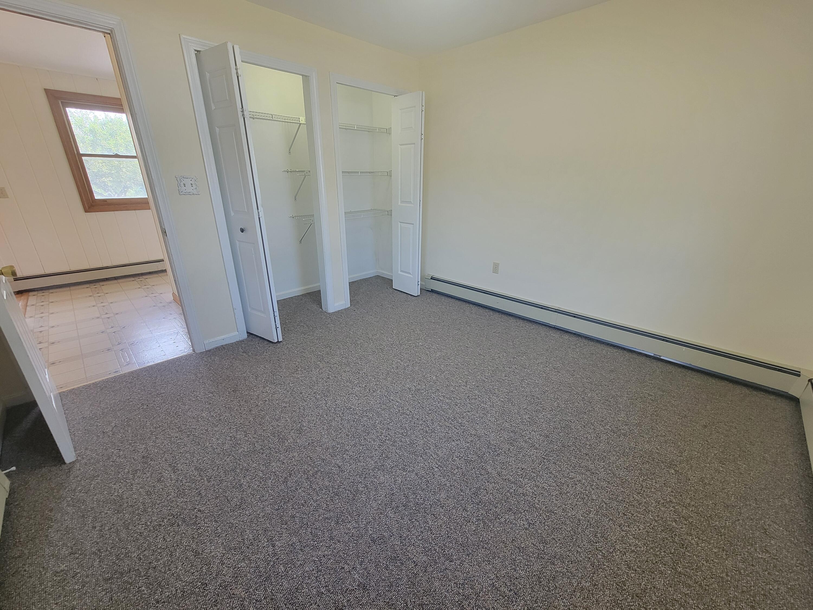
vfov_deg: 89.9
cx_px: 406
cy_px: 305
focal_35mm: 13
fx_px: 305
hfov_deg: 106.2
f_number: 2.2
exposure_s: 1/60
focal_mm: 2.2
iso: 160
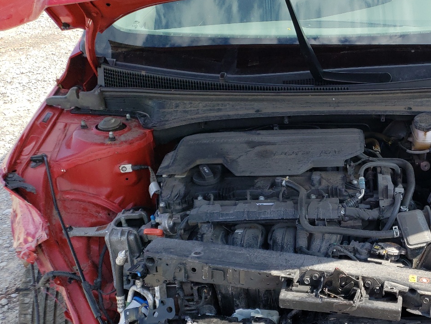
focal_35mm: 44
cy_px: 239
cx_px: 361
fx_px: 548
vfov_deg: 32.3
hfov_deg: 40.7
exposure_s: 1/1111
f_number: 1.5
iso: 50
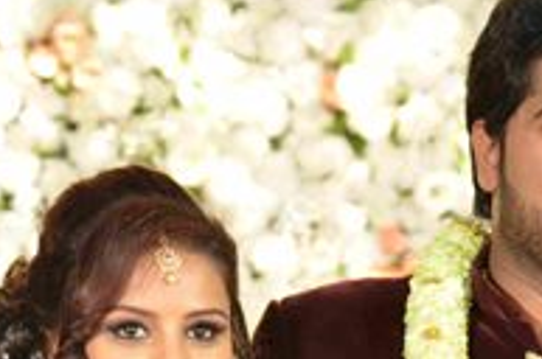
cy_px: 513
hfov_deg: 5.5
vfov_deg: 3.6
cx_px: 643
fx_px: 5666
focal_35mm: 377
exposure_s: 1/60
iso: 640
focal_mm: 110
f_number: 5.6
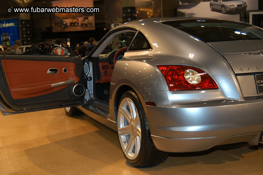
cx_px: 132
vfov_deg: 26.4
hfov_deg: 38.9
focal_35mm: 51
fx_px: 372
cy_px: 88
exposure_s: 1/60
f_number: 5
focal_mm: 34
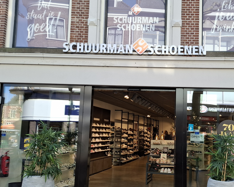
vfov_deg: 41.1
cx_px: 147
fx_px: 249
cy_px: 105
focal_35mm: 36
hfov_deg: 49.7
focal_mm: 5.54
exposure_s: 1/289
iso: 50
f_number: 1.8
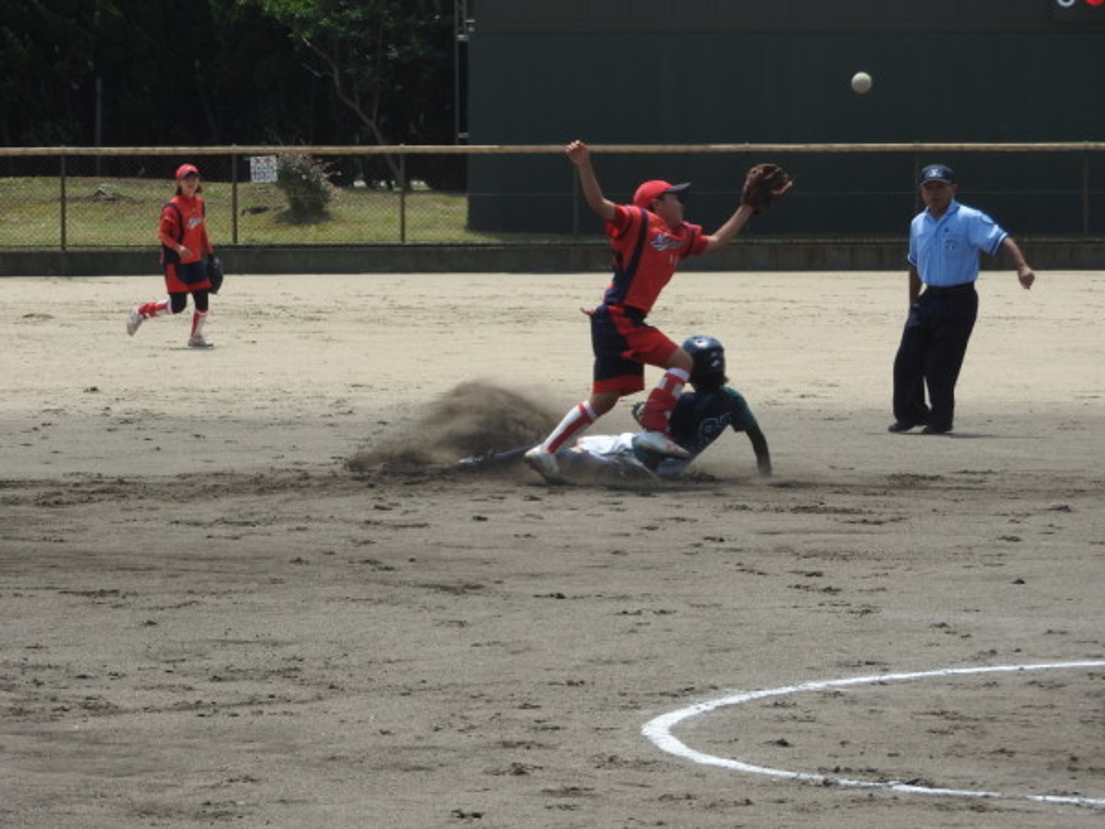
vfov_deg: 7.4
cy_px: 414
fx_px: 6384
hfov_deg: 9.9
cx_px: 552
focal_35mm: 200
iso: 100
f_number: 5.3
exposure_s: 1/640
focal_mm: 35.8
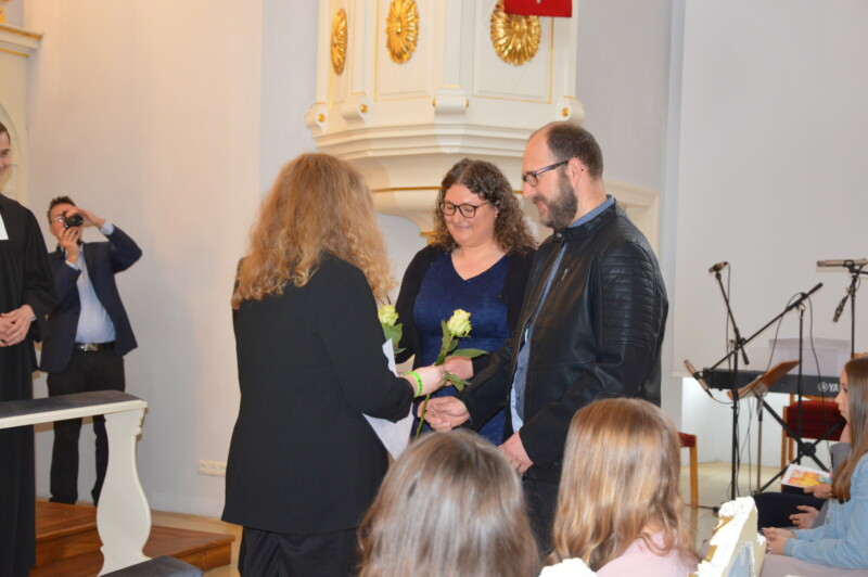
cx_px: 434
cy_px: 288
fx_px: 1265
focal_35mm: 52
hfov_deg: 37.9
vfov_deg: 25.7
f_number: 4.5
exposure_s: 1/60
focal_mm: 35
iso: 900
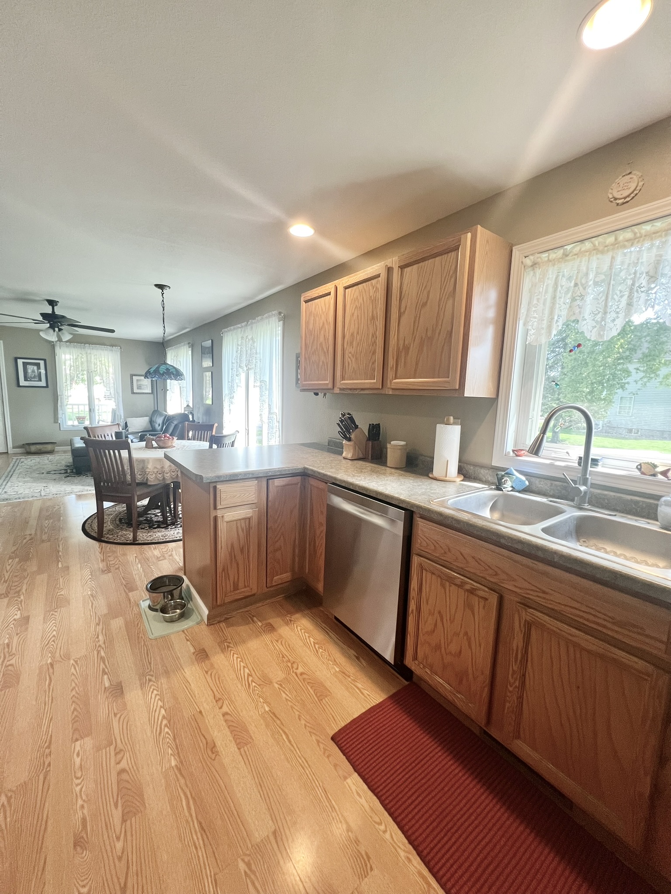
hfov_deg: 89.9
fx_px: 336
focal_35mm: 13
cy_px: 447
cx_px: 336
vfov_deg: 106.2
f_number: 1.8
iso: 200
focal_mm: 1.57
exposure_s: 1/120
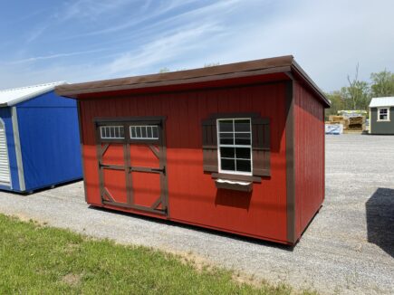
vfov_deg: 53.0
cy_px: 148
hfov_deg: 67.3
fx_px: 296
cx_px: 197
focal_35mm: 26
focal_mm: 4.25
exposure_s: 1/2688
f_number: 1.8
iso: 32
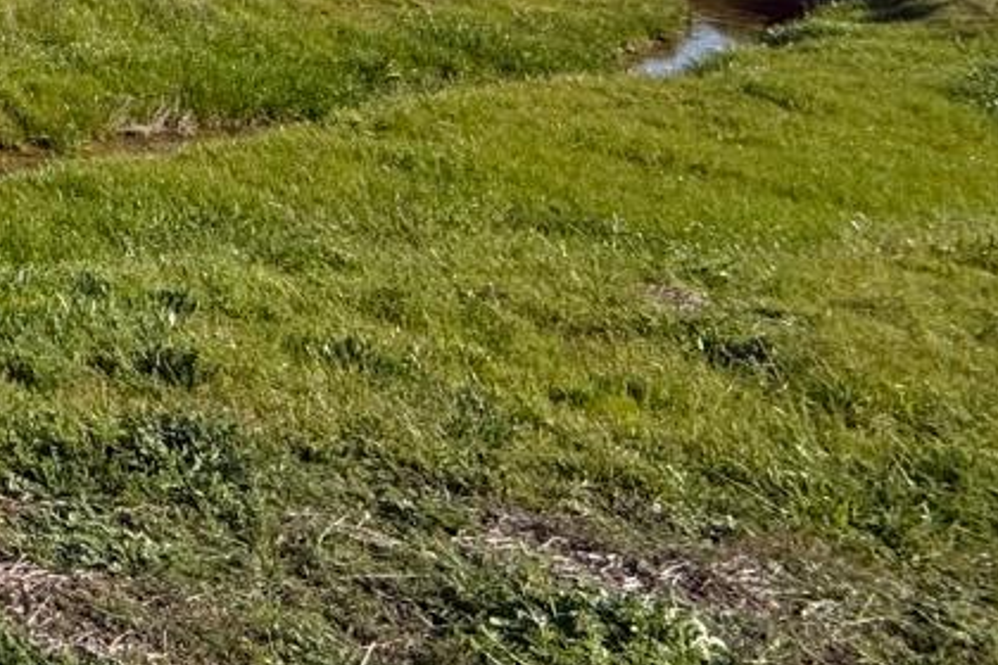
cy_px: -191
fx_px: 1441
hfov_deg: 24.2
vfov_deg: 23.2
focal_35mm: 52
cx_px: -672
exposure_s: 1/1901
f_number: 2.2
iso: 50
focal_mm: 2.22
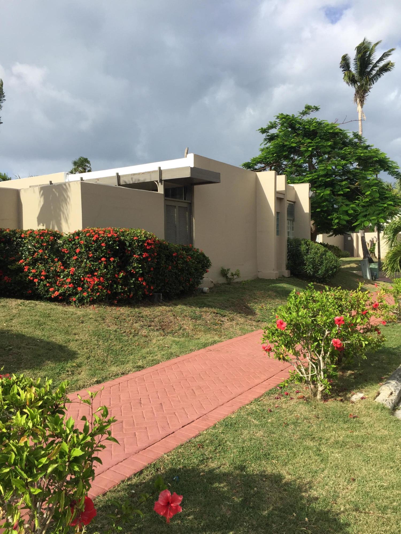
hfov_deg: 48.2
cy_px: 267
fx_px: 448
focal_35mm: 29
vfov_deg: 61.7
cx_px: 200
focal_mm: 4.15
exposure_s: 1/1883
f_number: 2.2
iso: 32
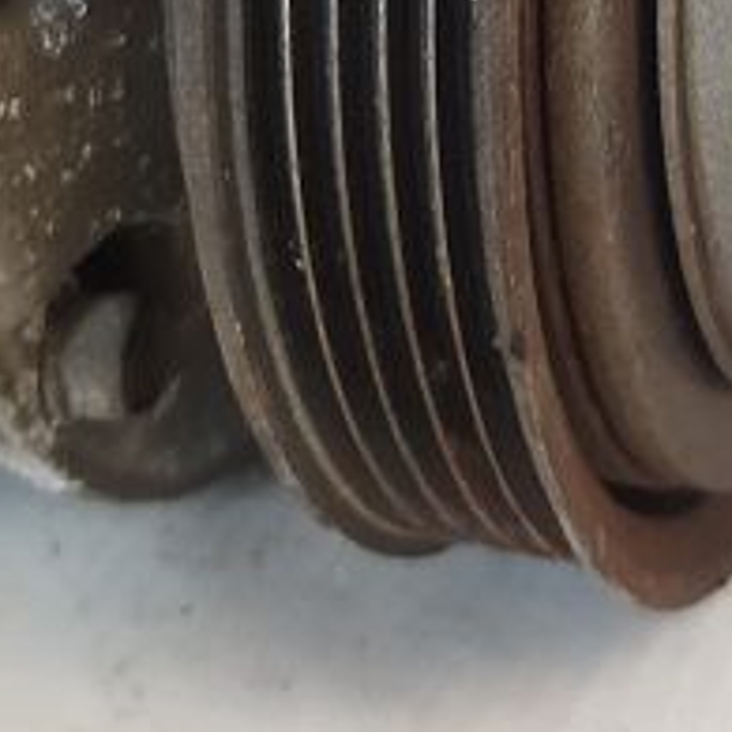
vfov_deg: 11.2
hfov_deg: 11.9
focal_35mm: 147
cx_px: 300
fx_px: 3517
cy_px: -503
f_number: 1.79
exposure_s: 1/33
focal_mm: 4.71
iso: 400
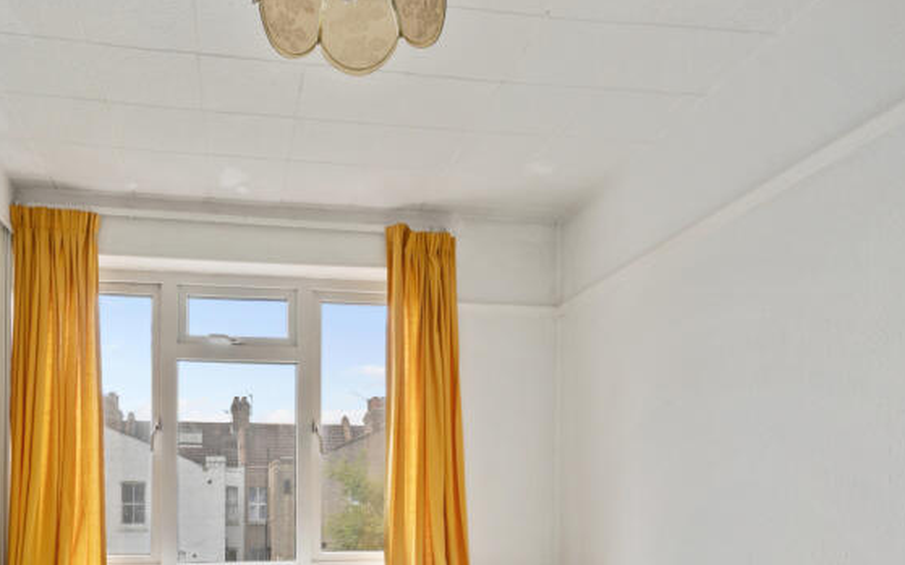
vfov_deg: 39.3
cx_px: 345
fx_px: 713
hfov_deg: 63.9
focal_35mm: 29
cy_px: 533
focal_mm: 15.5
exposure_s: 1/4
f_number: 16
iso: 200
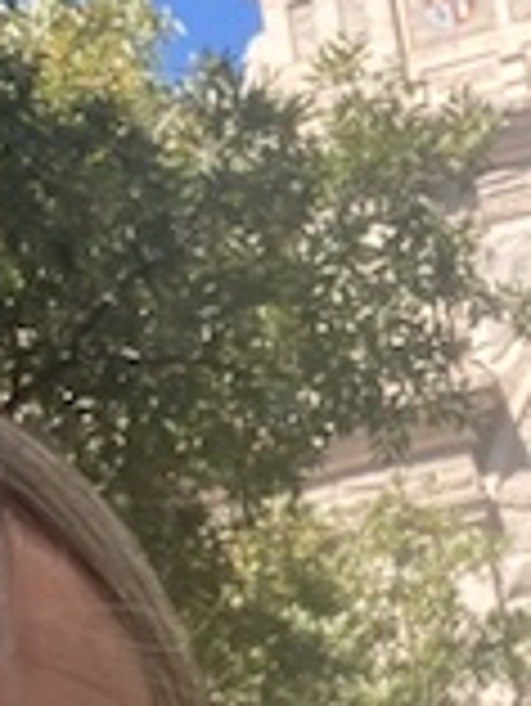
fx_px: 2778
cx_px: 270
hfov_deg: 10.9
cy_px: 508
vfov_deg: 14.5
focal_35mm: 136
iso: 20
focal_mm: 2.87
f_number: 2.2
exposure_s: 1/146
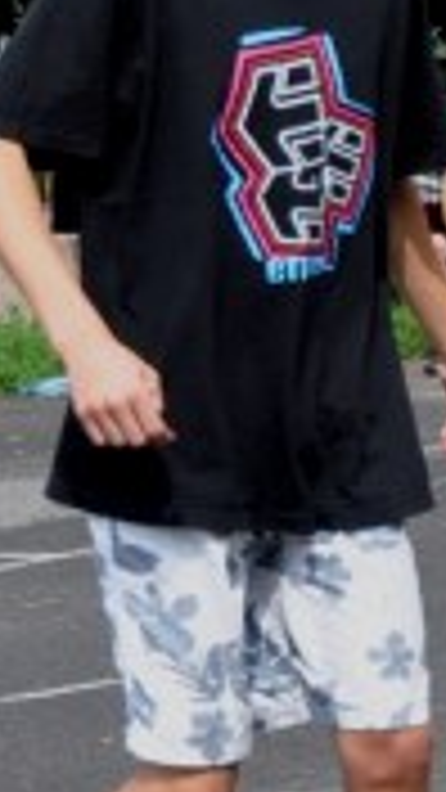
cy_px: 853
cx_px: 1721
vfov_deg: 10.6
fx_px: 4205
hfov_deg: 5.4
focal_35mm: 200
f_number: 5.6
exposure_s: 1/800
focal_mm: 28
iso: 500
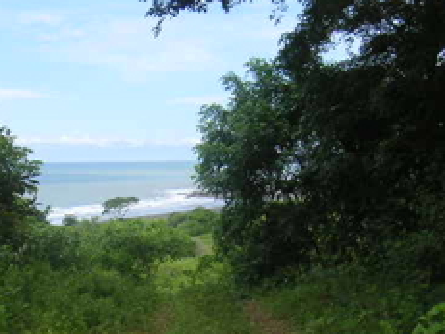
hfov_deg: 30.2
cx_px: 166
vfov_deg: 22.8
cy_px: 226
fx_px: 822
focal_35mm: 64
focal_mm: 5.7
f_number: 2.8
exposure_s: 1/750
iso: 50
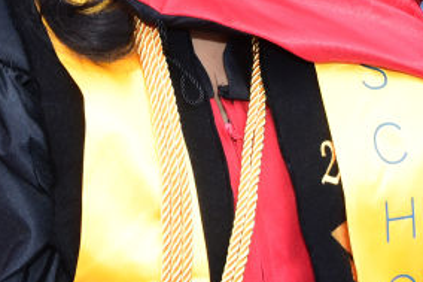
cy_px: -142
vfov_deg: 10.2
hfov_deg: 15.8
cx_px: 150
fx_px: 1527
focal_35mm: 130
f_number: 5.6
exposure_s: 1/80
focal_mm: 24
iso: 400
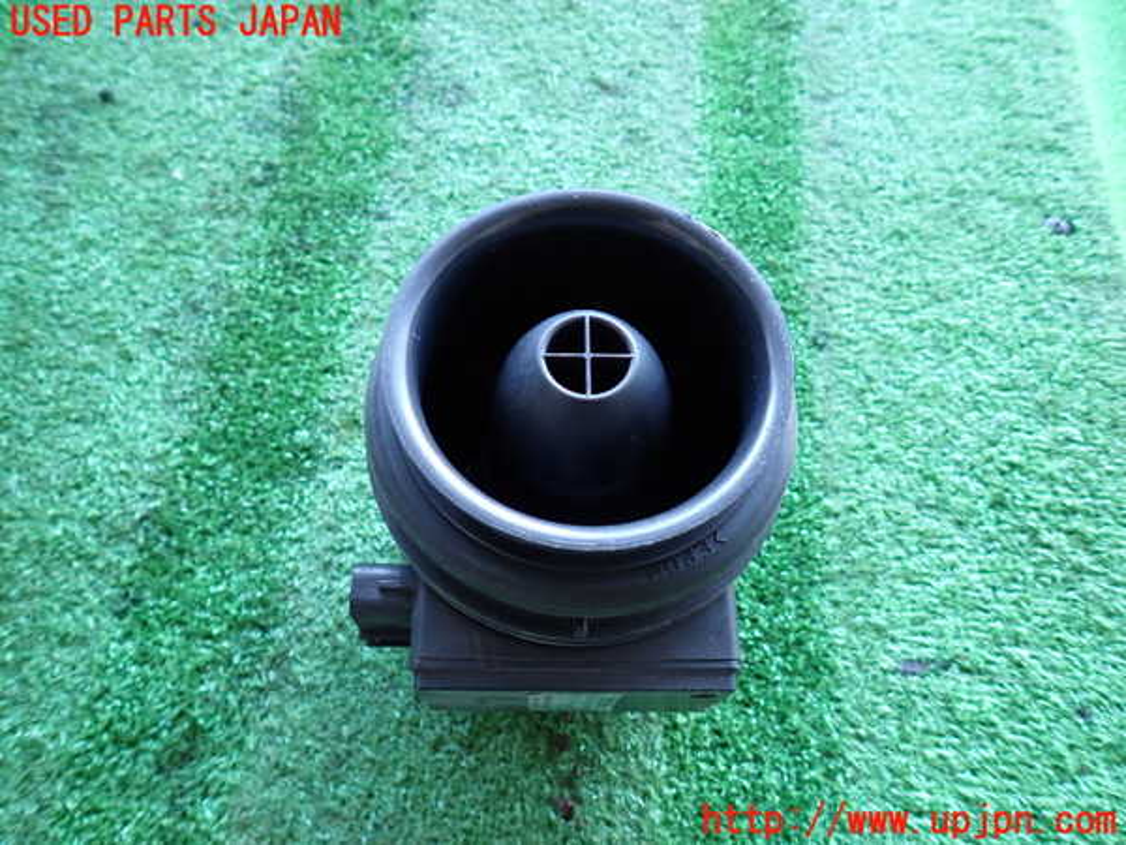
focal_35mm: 25
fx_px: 813
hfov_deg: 69.4
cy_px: 422
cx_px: 563
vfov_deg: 54.9
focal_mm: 4.5
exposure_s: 1/30
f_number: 2
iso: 200
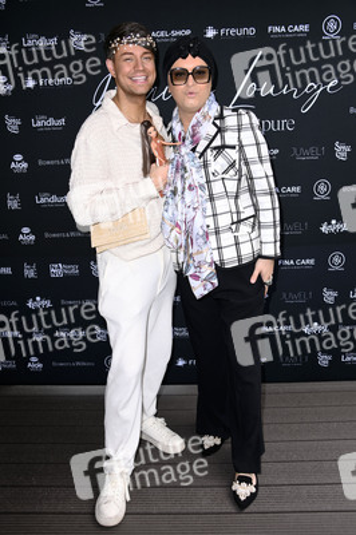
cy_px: 268
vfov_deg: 58.8
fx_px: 475
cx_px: 178
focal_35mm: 32
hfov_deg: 41.0
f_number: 5.6
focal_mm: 32
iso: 320
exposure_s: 1/200
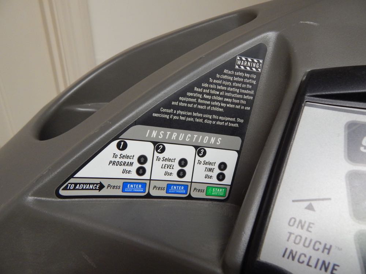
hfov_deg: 73.9
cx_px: 183
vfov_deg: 58.9
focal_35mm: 23
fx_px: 243
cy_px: 137
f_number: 3
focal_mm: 4
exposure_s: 1/60
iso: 400
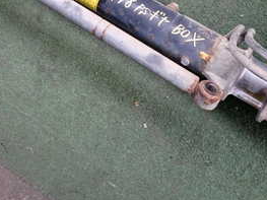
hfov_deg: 33.7
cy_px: 24
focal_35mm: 57
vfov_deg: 25.0
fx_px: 439
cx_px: 103
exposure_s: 1/125
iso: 125
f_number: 2
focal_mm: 4.5
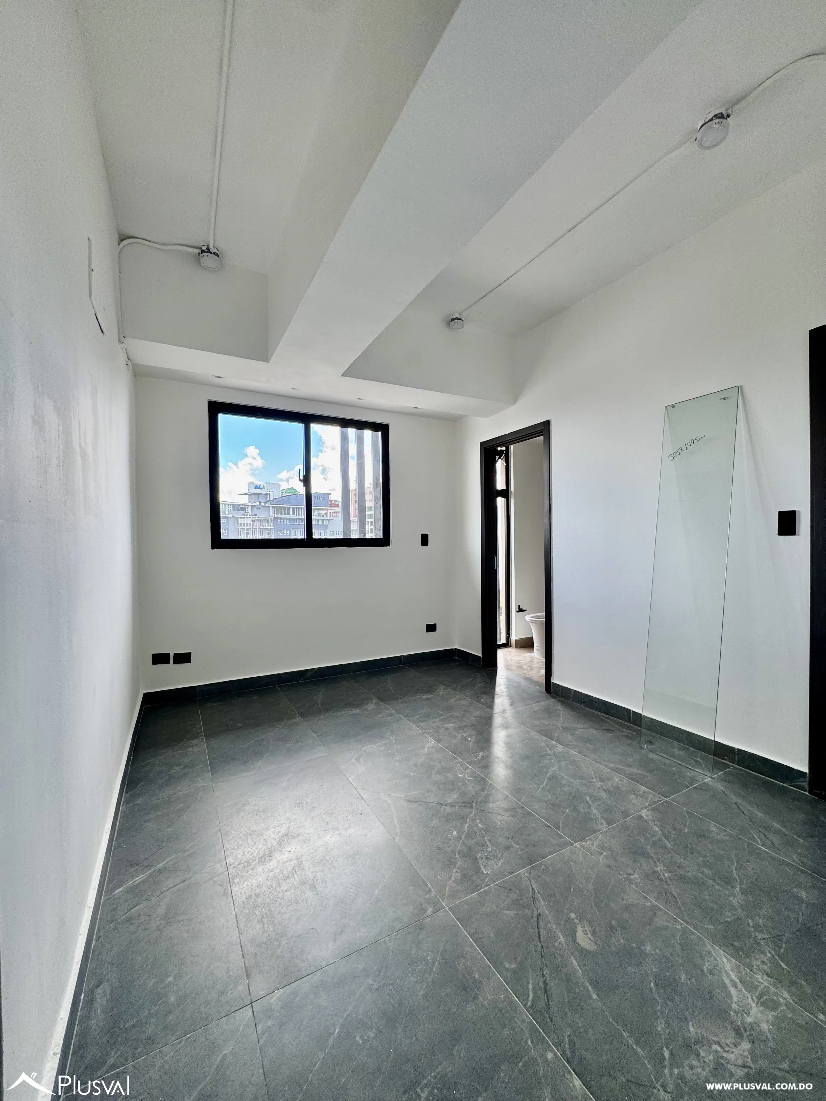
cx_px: 413
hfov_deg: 85.7
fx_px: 445
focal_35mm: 14
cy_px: 550
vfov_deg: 102.1
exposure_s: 1/99
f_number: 2.2
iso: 40
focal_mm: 2.22
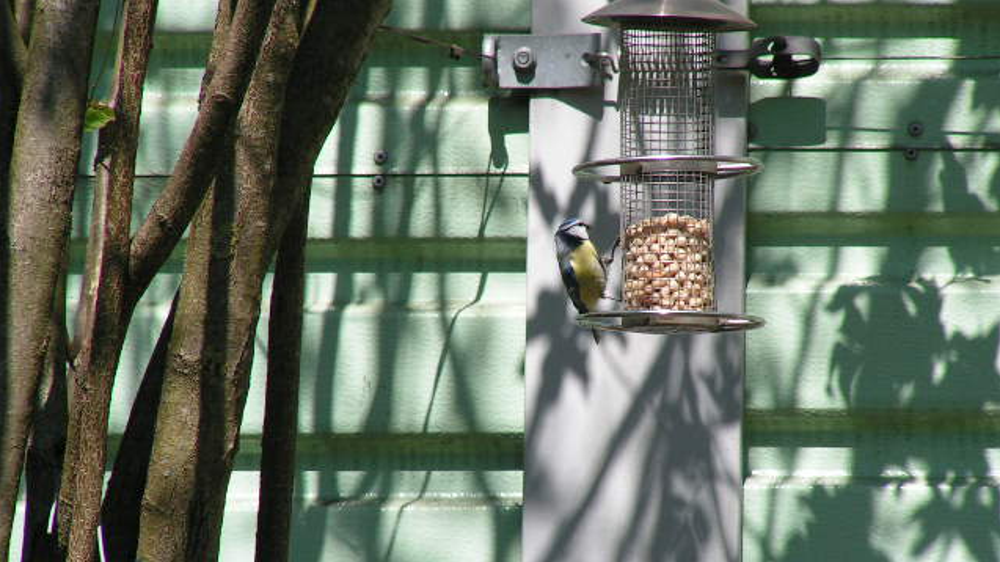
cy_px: 287
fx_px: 11028
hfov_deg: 5.2
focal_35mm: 416
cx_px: 501
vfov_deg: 2.9
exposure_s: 1/400
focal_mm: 58
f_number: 5
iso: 50
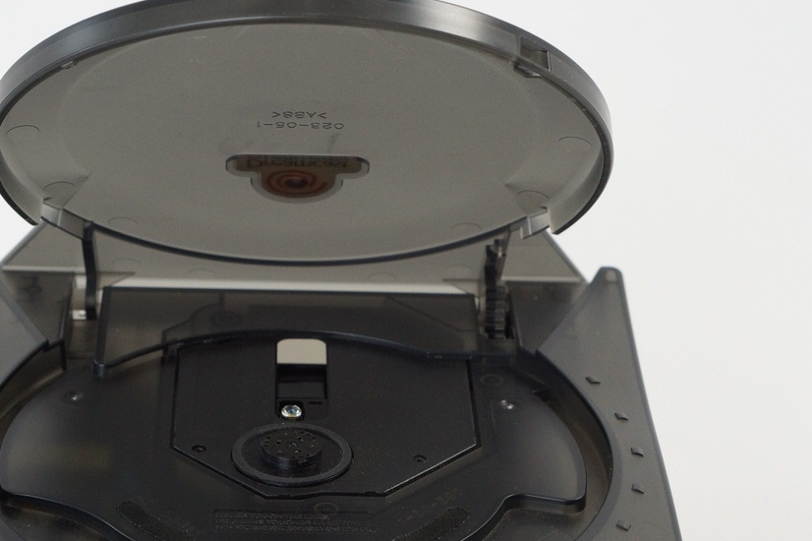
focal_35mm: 109
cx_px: 303
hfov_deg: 18.7
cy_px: 338
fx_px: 2457
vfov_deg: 12.5
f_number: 6.3
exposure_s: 1/80
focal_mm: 50
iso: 1000
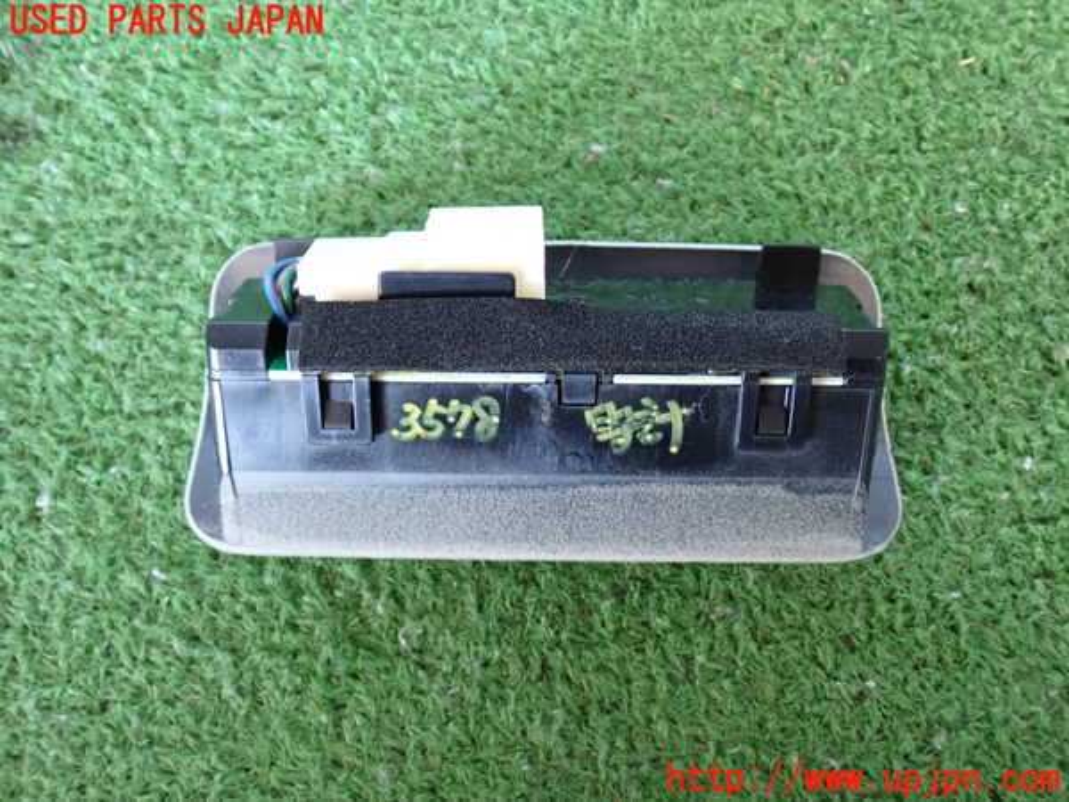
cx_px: 534
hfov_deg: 51.4
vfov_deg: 39.7
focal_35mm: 36
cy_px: 401
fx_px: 1112
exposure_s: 1/30
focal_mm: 6.37
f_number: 2.5
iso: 800
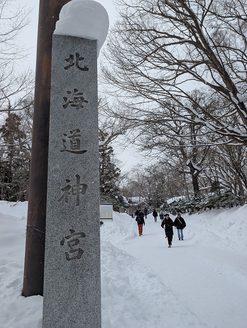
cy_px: 164
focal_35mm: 24
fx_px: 228
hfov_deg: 56.9
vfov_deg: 71.5
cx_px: 124
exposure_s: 1/577
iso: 22
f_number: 1.68
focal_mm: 6.9
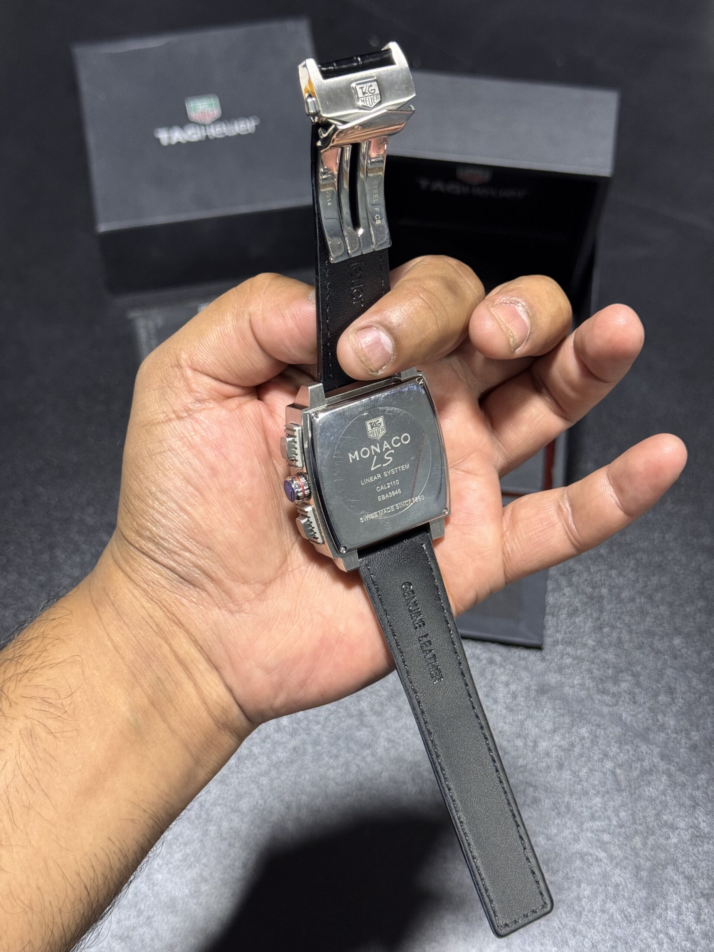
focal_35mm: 48
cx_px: 357
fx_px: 1320
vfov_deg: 39.7
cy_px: 476
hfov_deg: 30.3
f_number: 1.78
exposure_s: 1/50
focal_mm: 6.76
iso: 200
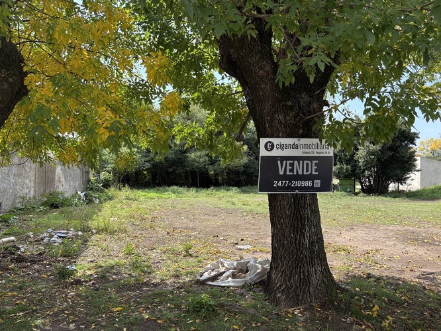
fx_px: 331
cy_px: 166
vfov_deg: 53.1
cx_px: 220
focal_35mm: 26
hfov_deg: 67.3
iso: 50
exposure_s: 1/873
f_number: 1.6
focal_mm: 5.96
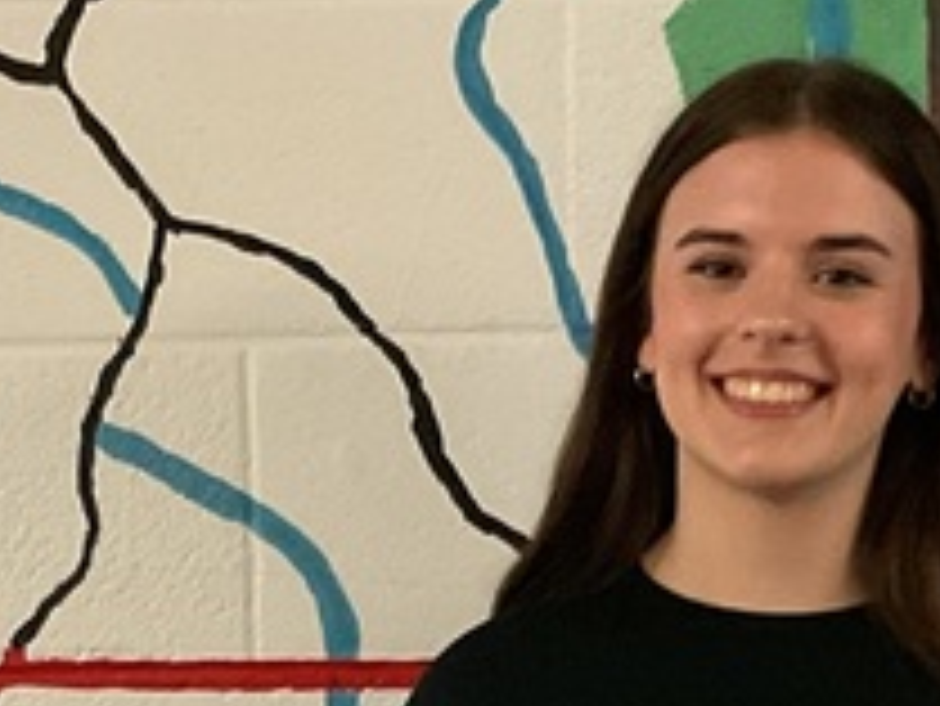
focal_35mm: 142
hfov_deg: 13.9
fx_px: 3858
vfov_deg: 10.2
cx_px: 387
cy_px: 953
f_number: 1.8
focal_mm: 3
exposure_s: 1/60
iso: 250
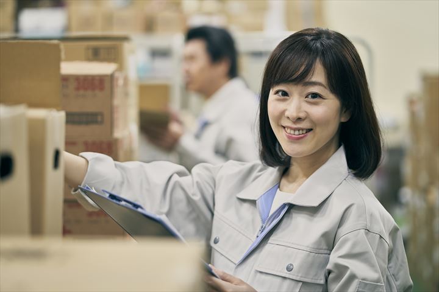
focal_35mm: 85
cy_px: 146
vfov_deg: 16.1
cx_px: 220
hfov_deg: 23.9
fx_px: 1036
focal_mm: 85
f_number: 2.2
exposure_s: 1/200
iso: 800
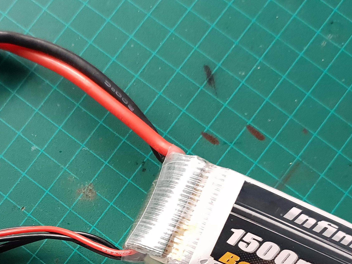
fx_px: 630
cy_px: 265
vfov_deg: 22.7
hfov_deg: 30.6
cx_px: 84
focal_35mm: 62
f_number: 1.5
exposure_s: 1/33
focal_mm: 4.3
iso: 320
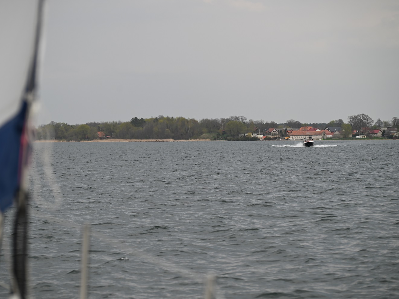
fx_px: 1567
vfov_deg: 10.9
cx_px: 188
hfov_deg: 14.5
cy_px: 149
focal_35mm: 136
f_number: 5.6
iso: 110
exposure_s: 1/500
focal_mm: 125
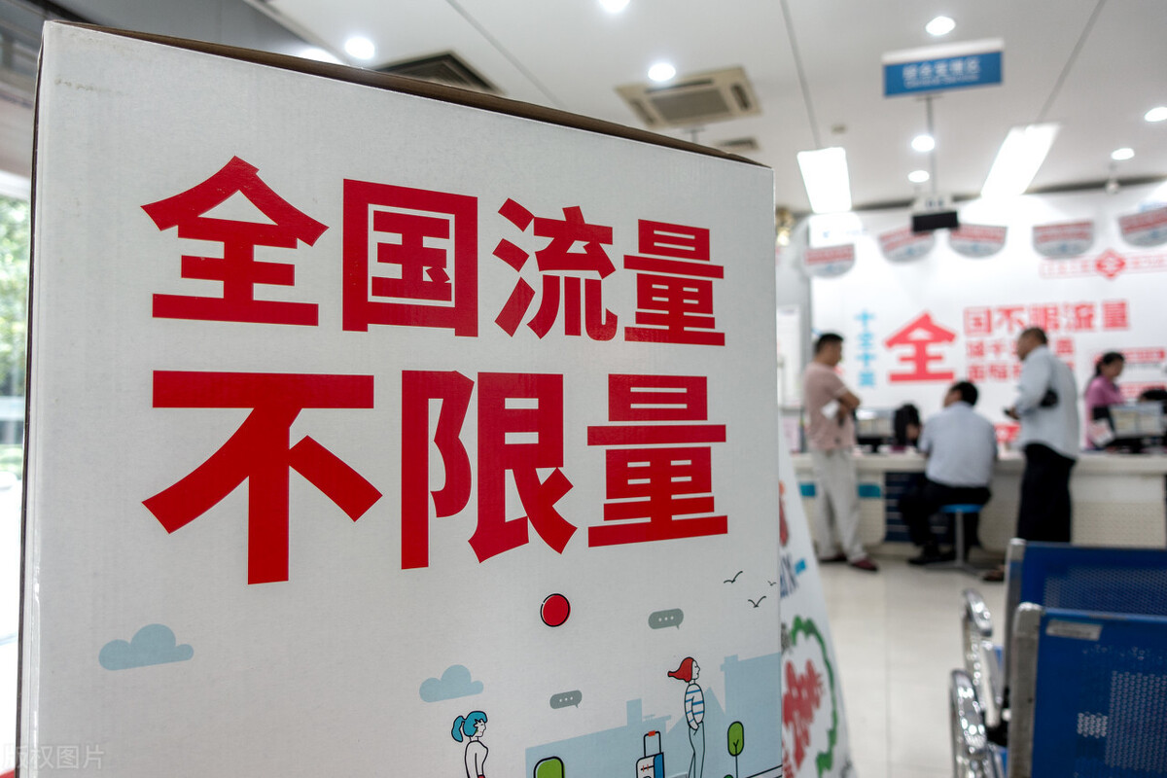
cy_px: 389
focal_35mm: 24
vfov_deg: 53.1
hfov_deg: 73.7
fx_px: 778
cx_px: 584
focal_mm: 8.8
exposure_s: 1/30
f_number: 2.2
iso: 100
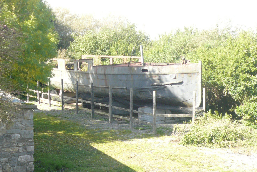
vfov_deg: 23.0
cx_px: 129
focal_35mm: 59
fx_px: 421
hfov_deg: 33.9
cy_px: 96
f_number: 3.1
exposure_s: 1/200
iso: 100
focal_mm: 6.1
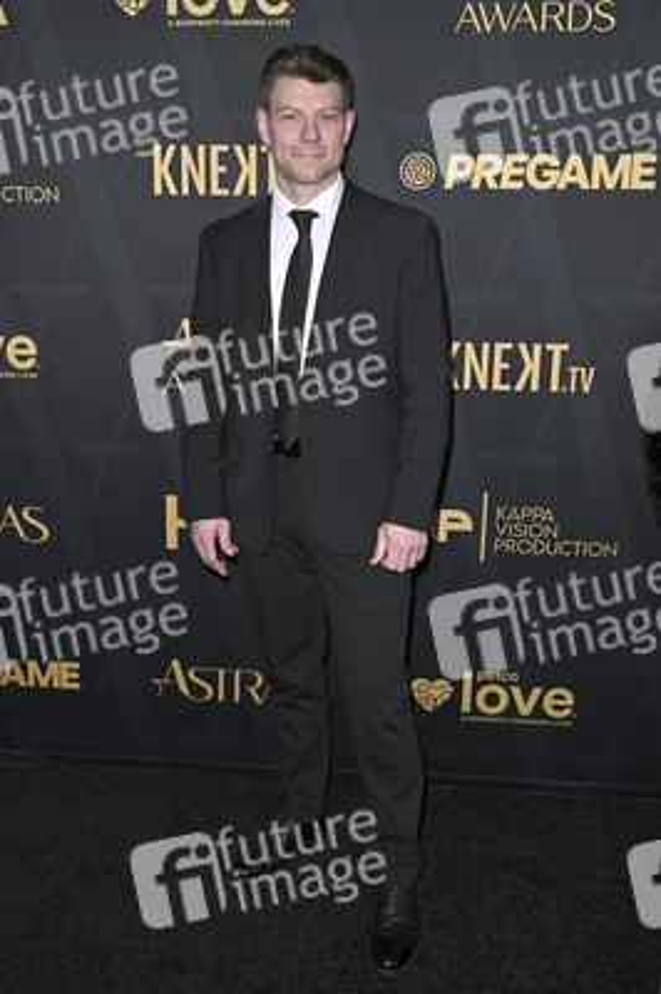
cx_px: 330
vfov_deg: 54.5
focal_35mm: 35
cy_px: 497
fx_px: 966
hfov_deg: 37.8
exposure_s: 1/320
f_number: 5.6
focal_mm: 35
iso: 2000
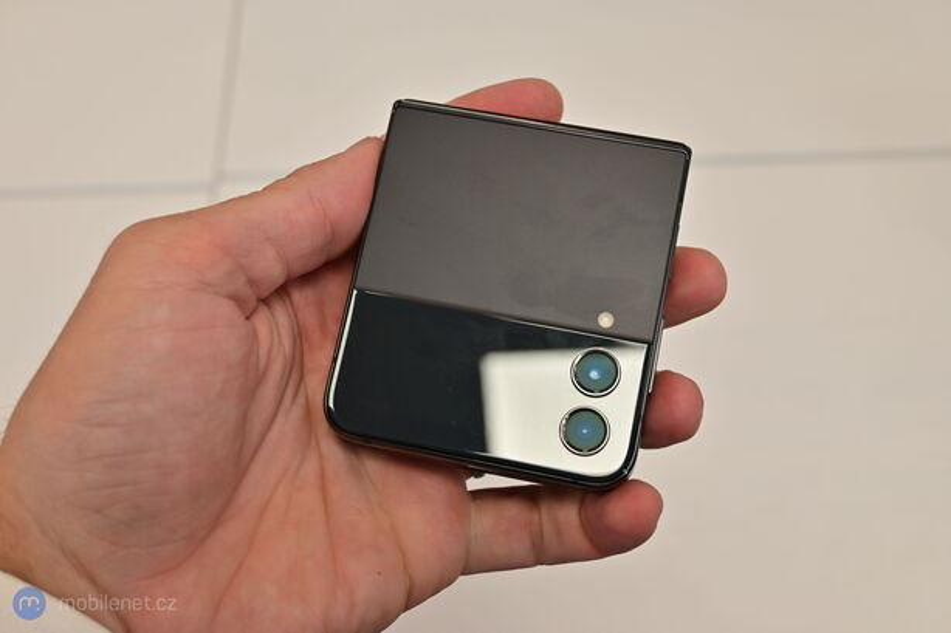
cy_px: 316
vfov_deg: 30.8
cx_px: 476
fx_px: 1149
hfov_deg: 45.0
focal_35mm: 44
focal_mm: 29
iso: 200
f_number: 4.8
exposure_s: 1/50
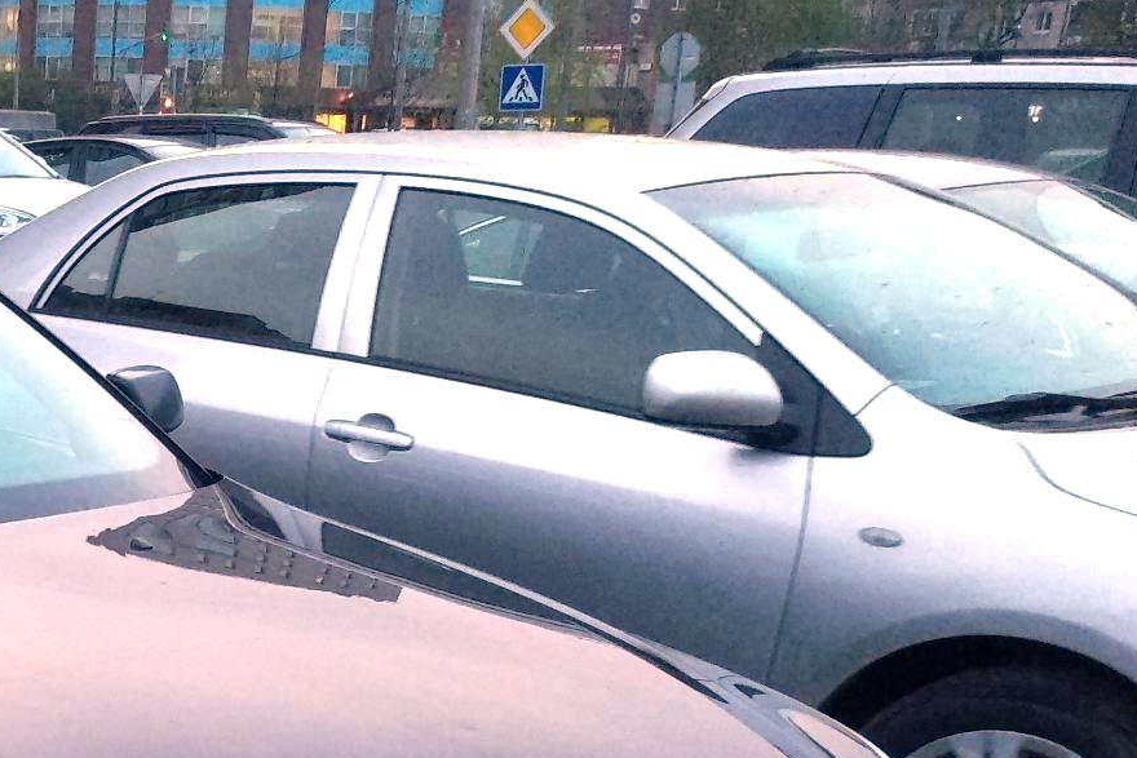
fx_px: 1642
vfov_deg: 24.4
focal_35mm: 52
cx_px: -130
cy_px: 821
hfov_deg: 33.1
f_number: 2.2
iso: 500
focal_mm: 3.81
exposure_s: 1/33
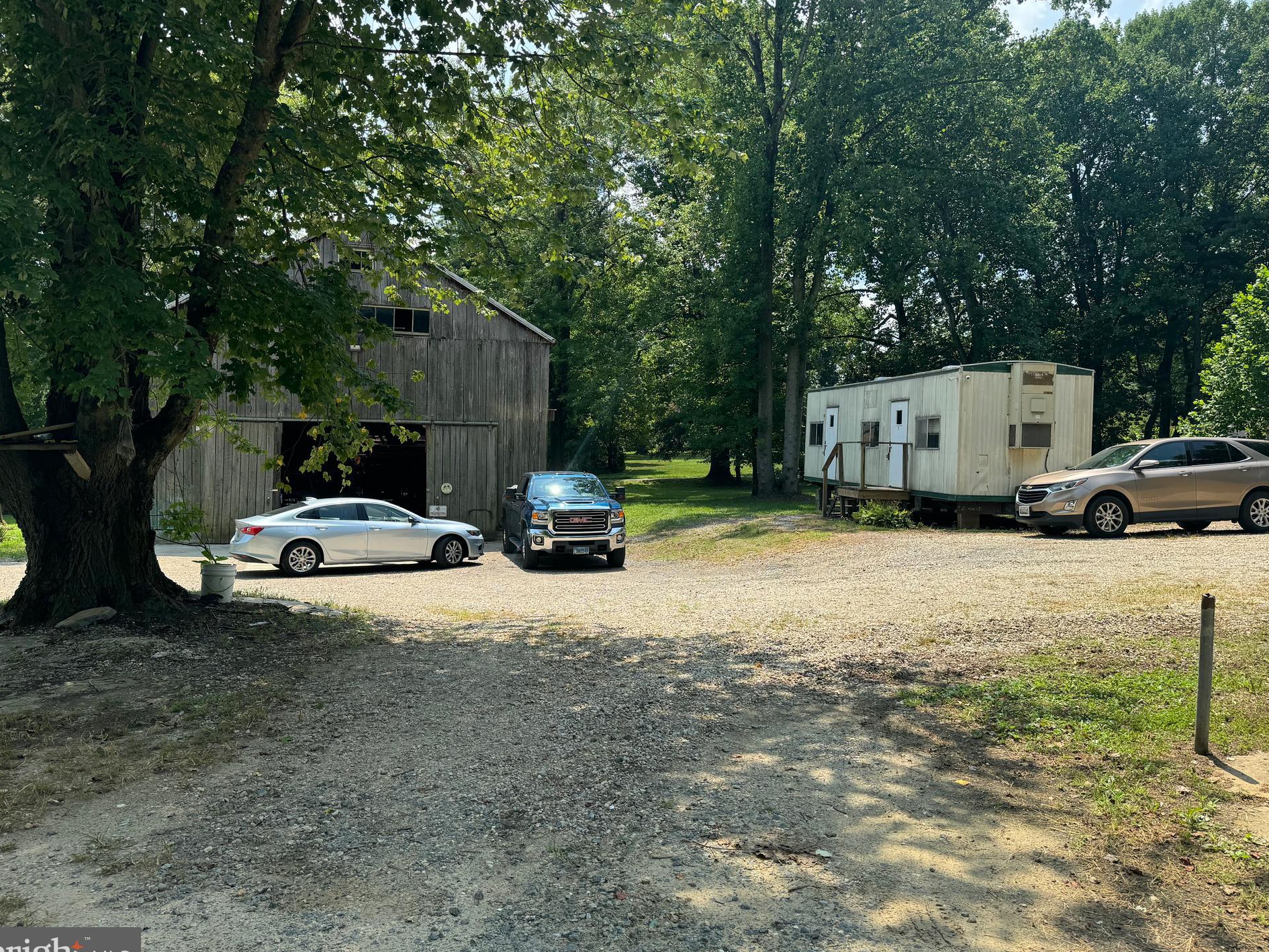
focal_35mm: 26
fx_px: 953
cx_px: 661
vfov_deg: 53.1
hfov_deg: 67.3
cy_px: 467
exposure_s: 1/2174
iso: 80
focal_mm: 6.76
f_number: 1.78
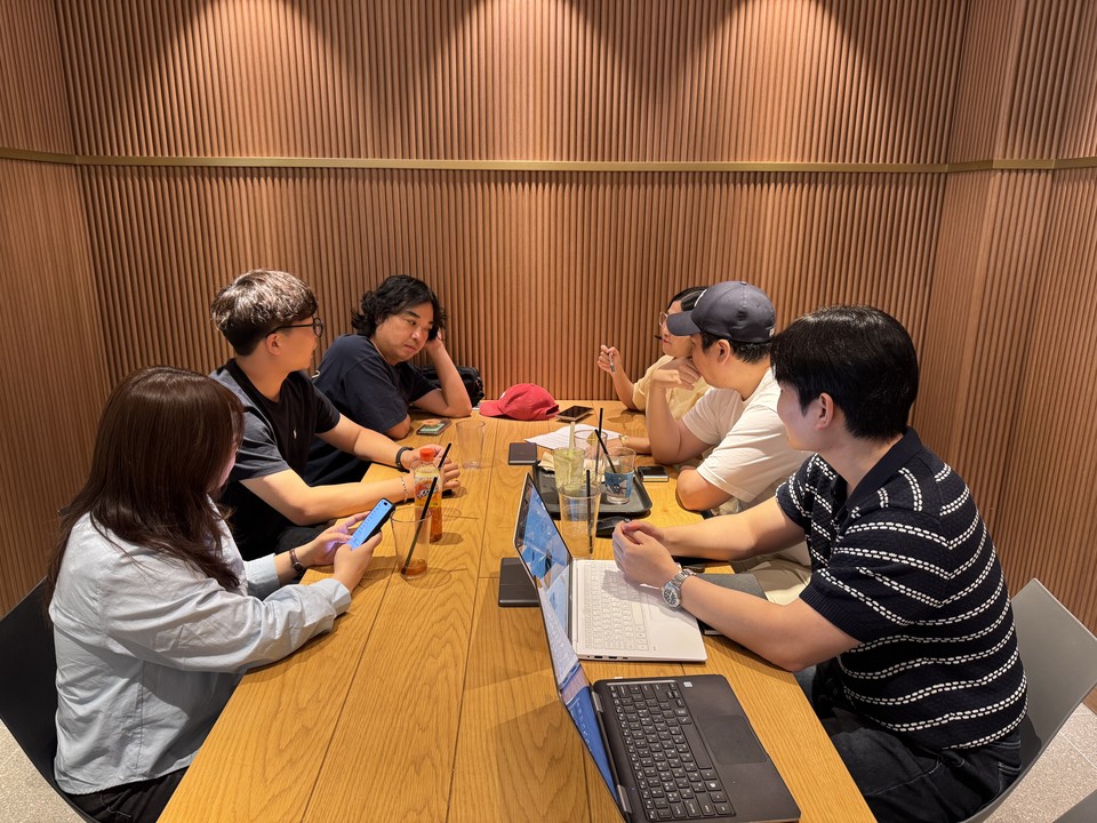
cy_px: 412
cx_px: 548
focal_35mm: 24
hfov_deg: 71.6
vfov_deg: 56.8
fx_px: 761
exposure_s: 1/60
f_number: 1.78
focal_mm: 6.76
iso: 160
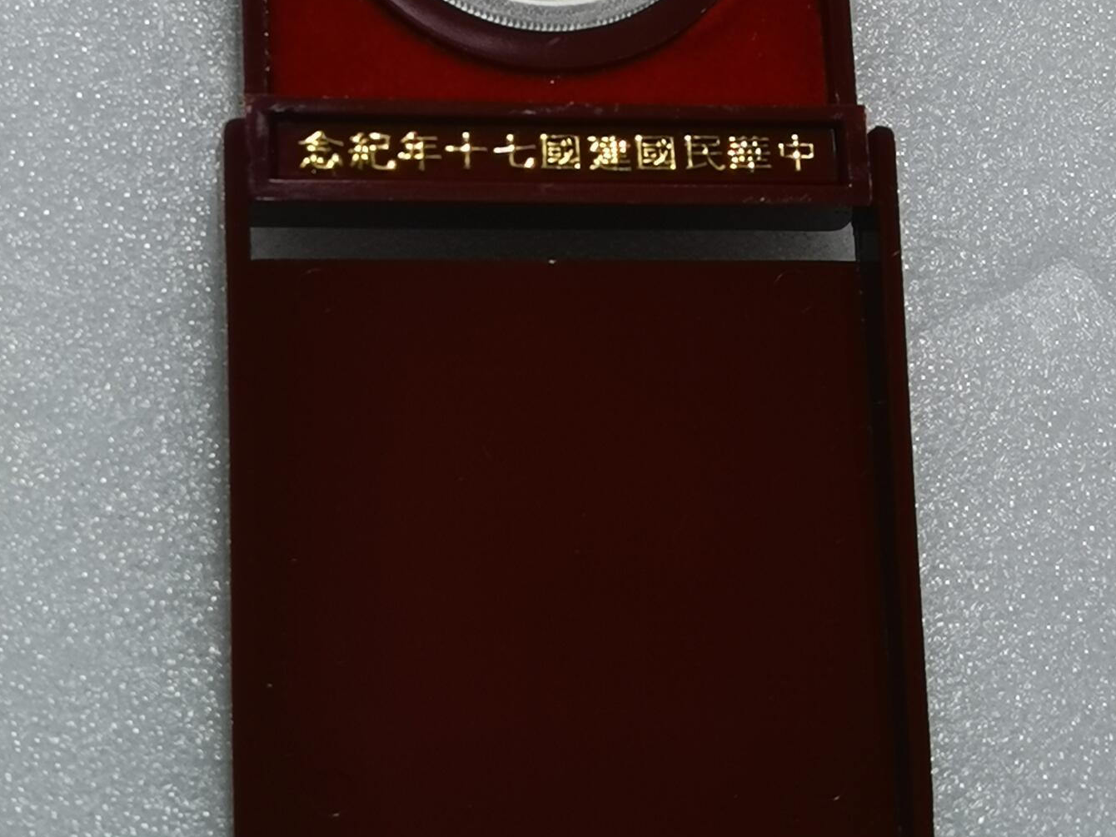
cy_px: 198
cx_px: 556
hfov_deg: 20.9
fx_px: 3031
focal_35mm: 94
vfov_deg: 15.6
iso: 50
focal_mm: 6.67
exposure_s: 1/118
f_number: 1.9
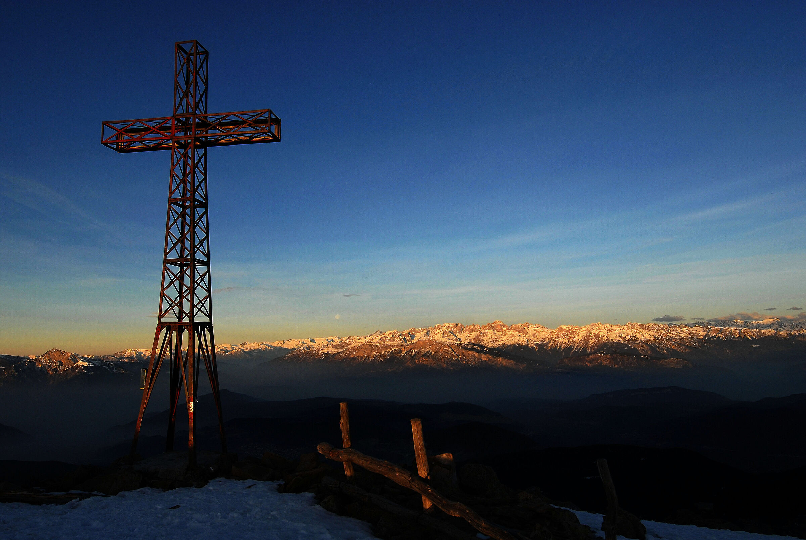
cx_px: 403
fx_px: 504
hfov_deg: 77.2
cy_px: 270
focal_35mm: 22
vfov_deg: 56.3
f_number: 7.1
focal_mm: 15
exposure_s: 1/320
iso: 100
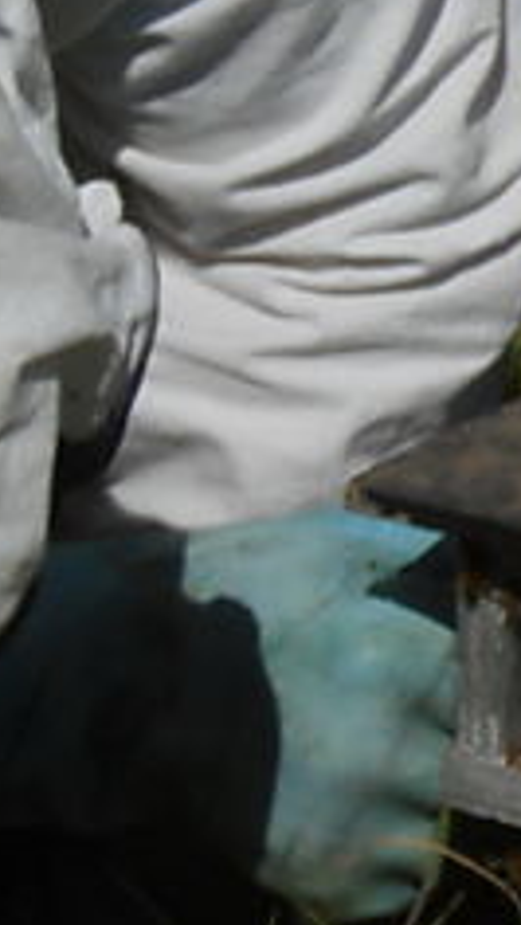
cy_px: 274
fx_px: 8412
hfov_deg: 3.5
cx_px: 1504
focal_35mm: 343
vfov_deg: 6.3
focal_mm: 16.5
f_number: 4.6
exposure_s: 1/1600
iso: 80
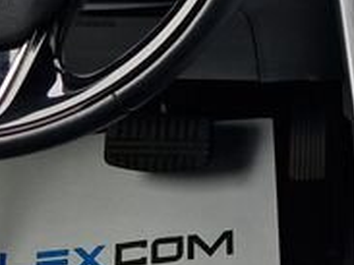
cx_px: 480
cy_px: -143
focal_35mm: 129
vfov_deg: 11.0
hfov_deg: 14.5
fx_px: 1318
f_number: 1.8
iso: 100
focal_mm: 5.4
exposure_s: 1/180
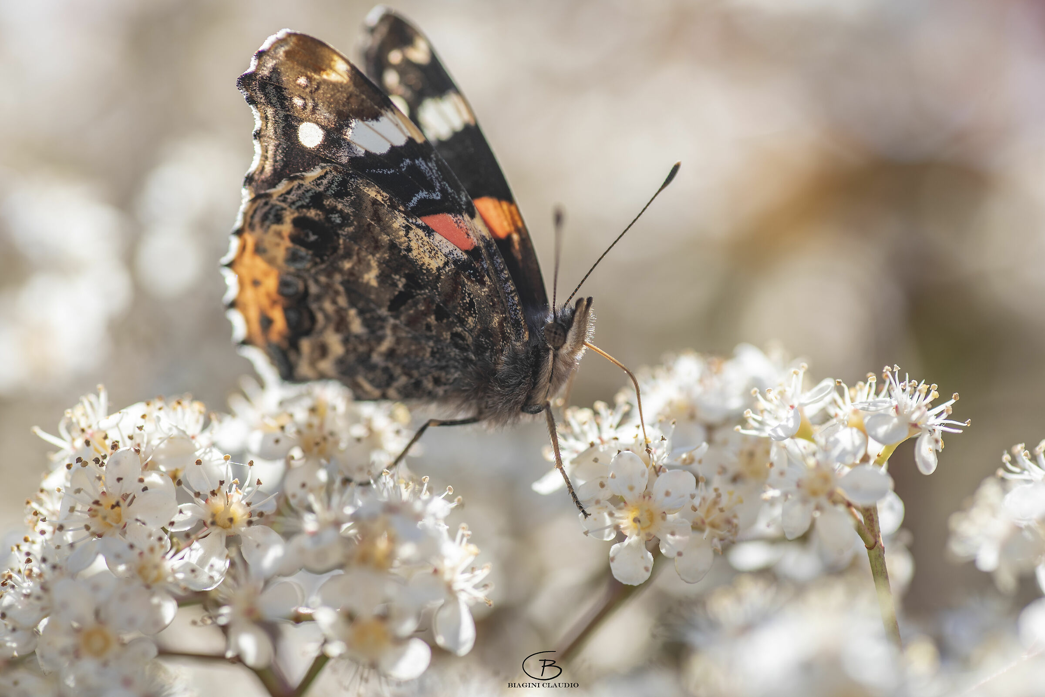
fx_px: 2904
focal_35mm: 100
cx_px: 522
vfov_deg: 13.7
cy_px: 348
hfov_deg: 20.4
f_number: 5.6
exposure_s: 1/320
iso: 100
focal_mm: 100
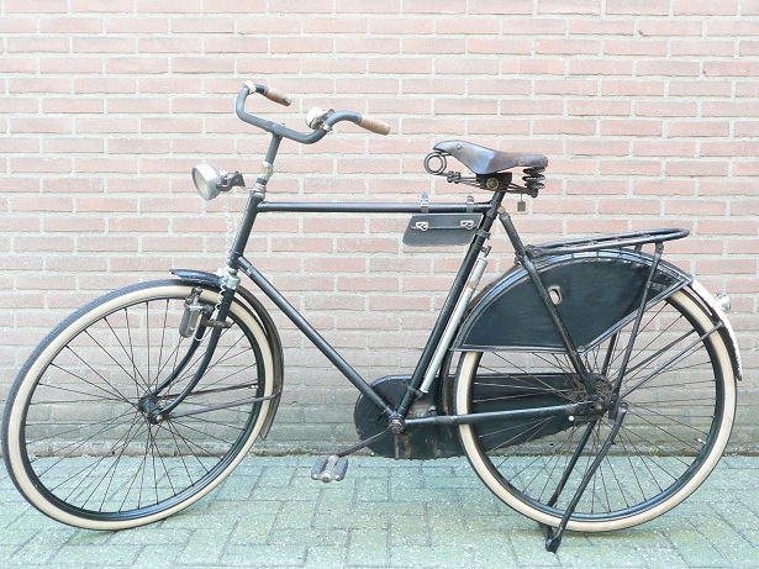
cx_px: 380
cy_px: 284
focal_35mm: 36
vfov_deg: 39.6
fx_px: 789
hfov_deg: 51.4
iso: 200
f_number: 3.7
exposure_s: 1/30
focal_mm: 5.8
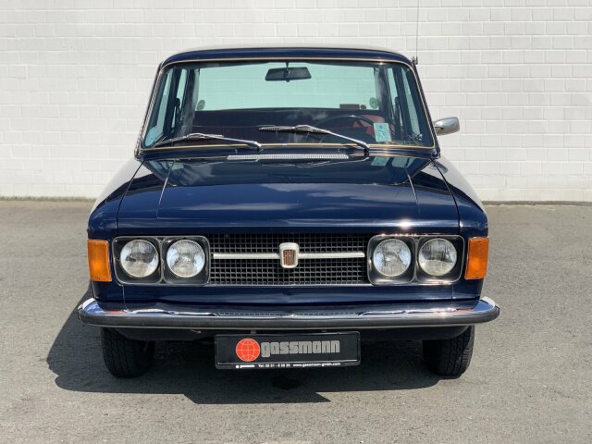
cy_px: 222
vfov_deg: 28.0
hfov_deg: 36.8
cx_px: 296
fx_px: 889
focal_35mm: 52
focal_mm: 6
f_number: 2.4
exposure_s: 1/1597
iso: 16
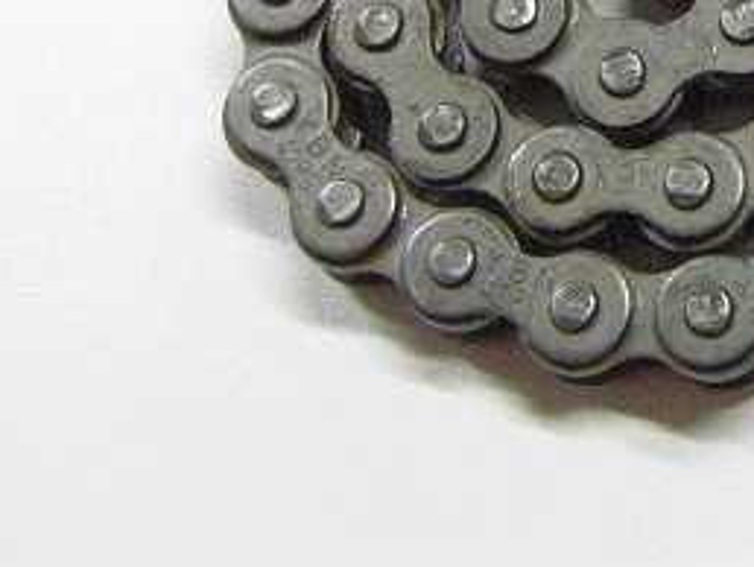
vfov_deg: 11.9
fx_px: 2616
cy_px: -228
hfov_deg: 15.2
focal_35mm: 120
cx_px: 1140
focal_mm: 6.2
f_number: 2.7
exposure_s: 1/80
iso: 800
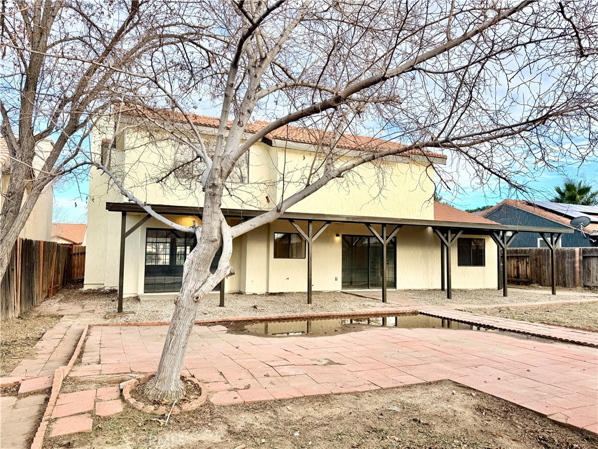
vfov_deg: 56.8
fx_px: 415
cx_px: 299
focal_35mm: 24
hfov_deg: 71.6
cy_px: 224
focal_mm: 6.76
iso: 80
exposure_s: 1/1812
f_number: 1.78
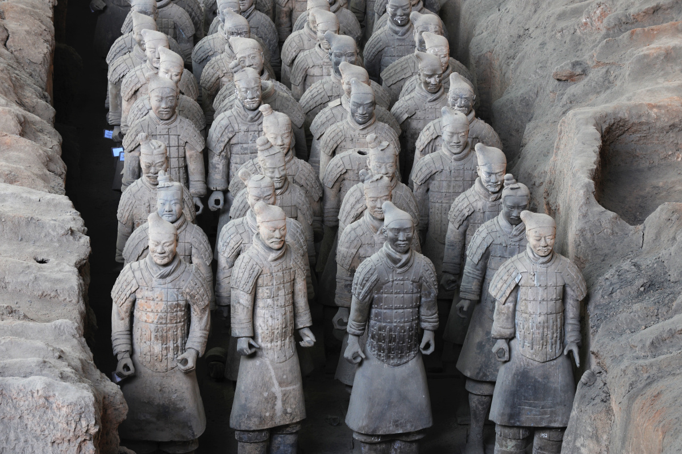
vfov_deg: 6.9
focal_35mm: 200
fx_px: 3789
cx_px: 341
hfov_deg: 10.3
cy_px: 227
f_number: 9
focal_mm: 200
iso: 400
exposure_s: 1/6
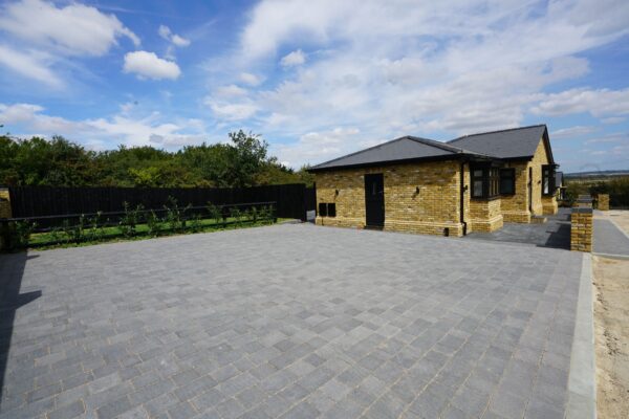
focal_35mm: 16
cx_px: 314
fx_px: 280
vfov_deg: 73.7
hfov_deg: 96.7
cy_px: 210
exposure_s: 1/125
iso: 100
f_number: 14
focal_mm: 16
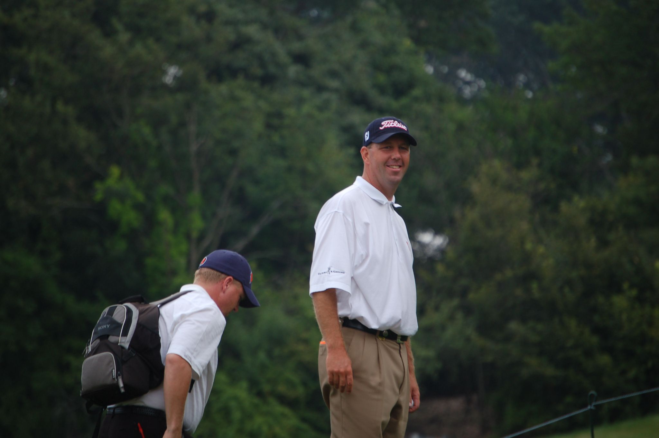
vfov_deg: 4.6
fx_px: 5486
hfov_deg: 6.9
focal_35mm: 300
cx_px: 330
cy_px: 219
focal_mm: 200
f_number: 5.6
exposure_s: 1/320
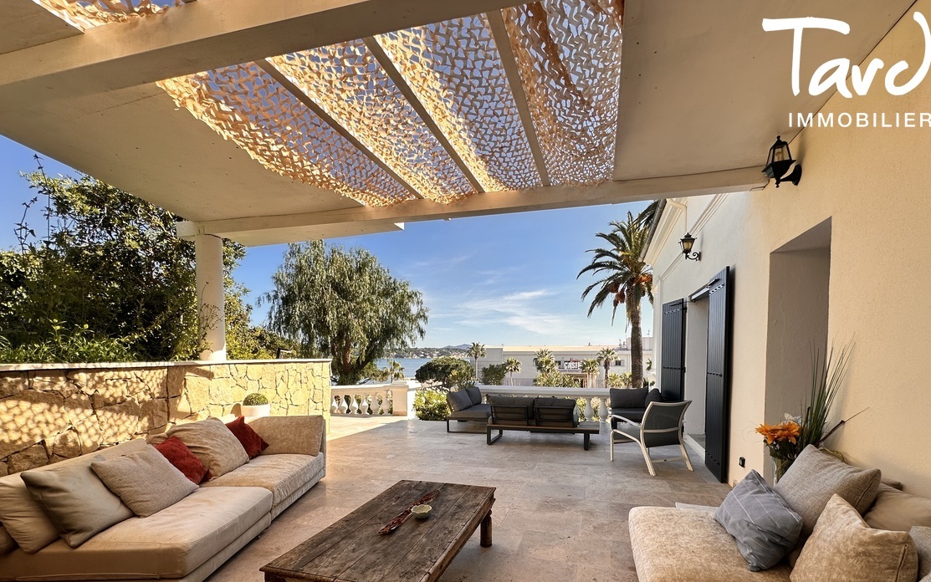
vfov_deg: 69.7
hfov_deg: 97.8
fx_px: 406
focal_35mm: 16
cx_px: 482
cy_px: 375
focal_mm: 2.22
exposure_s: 1/407
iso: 40
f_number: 2.2
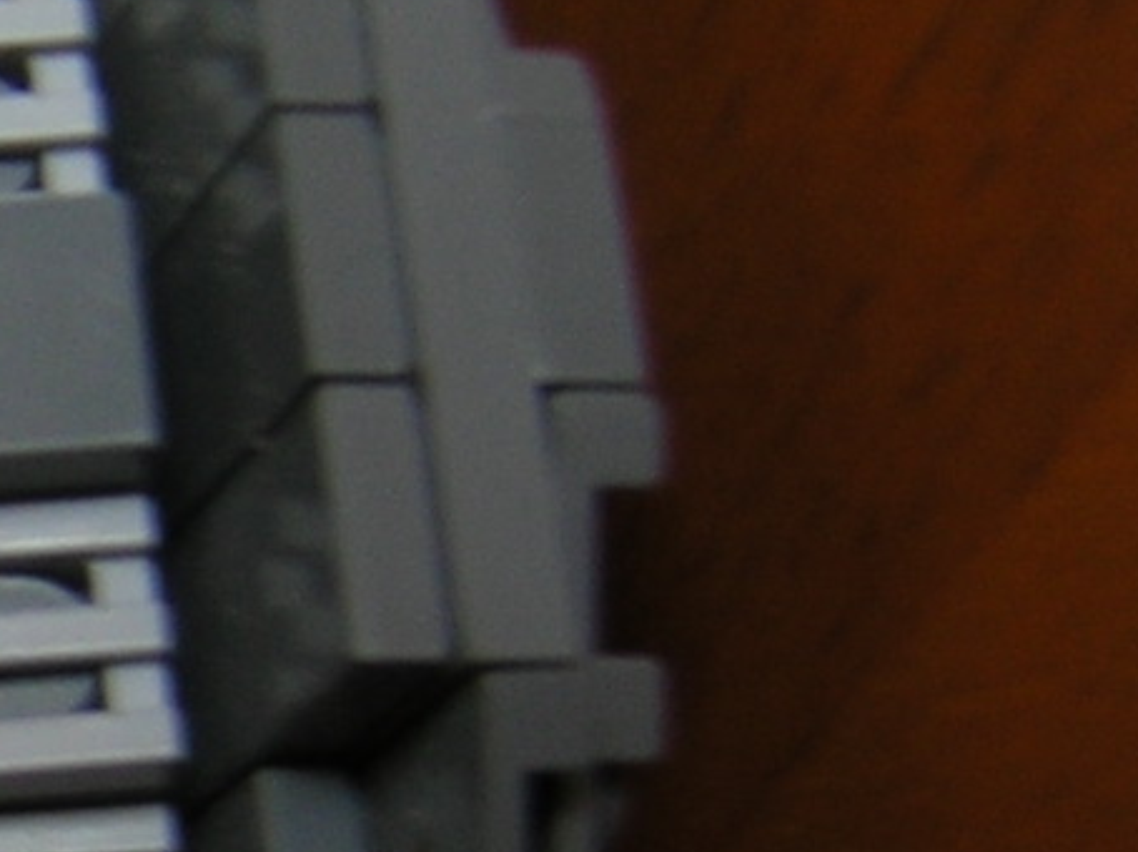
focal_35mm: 127
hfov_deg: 14.1
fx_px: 4173
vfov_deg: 11.6
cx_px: -770
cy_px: 649
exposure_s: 1/2.9
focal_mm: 4.7
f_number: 2.6
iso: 100
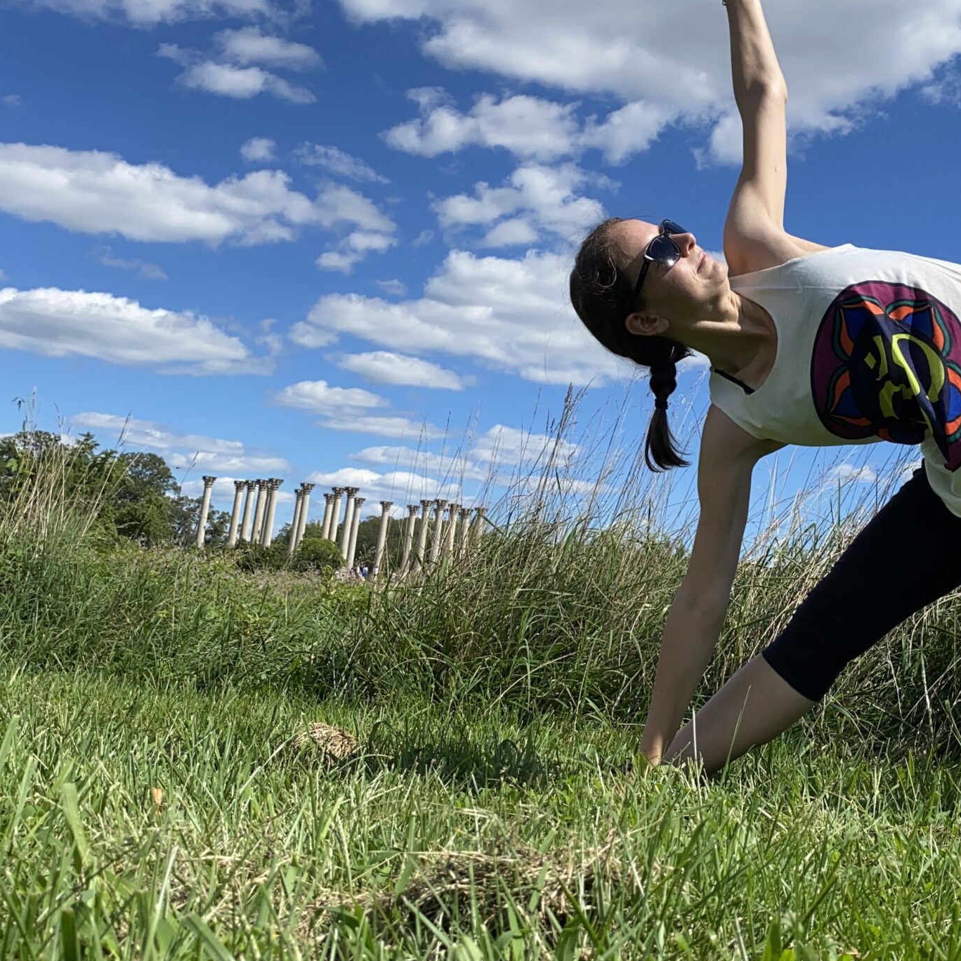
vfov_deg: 39.0
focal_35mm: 43
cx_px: 712
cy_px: 385
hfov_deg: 38.2
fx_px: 1351
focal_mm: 4.25
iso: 32
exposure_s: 1/3731
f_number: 1.8
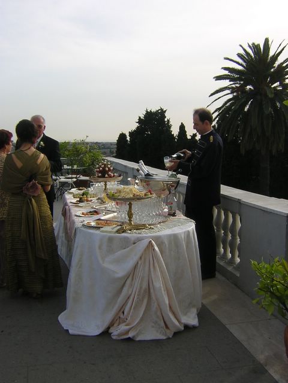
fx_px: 399
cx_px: 144
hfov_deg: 39.7
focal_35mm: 36
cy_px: 192
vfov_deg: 51.4
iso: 100
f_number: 5.2
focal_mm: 4.7
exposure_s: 1/178
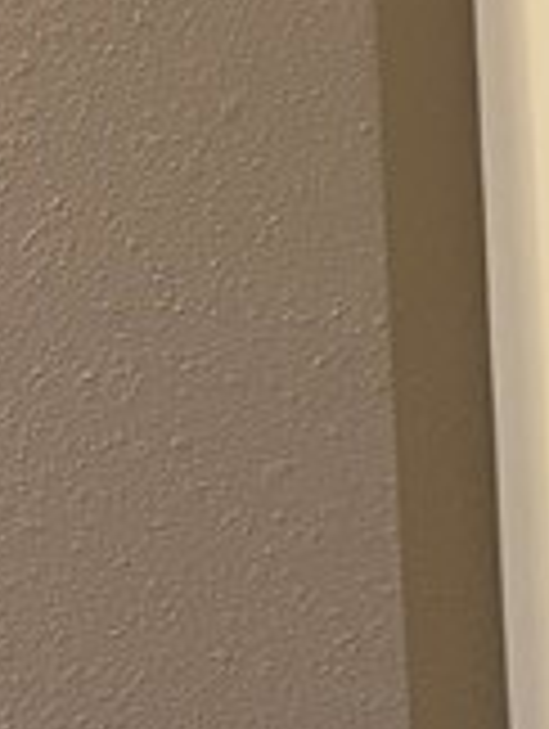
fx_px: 3459
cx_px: 1692
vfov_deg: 12.0
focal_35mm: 164
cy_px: 400
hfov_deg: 7.8
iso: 160
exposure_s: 1/60
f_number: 1.6
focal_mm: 5.96
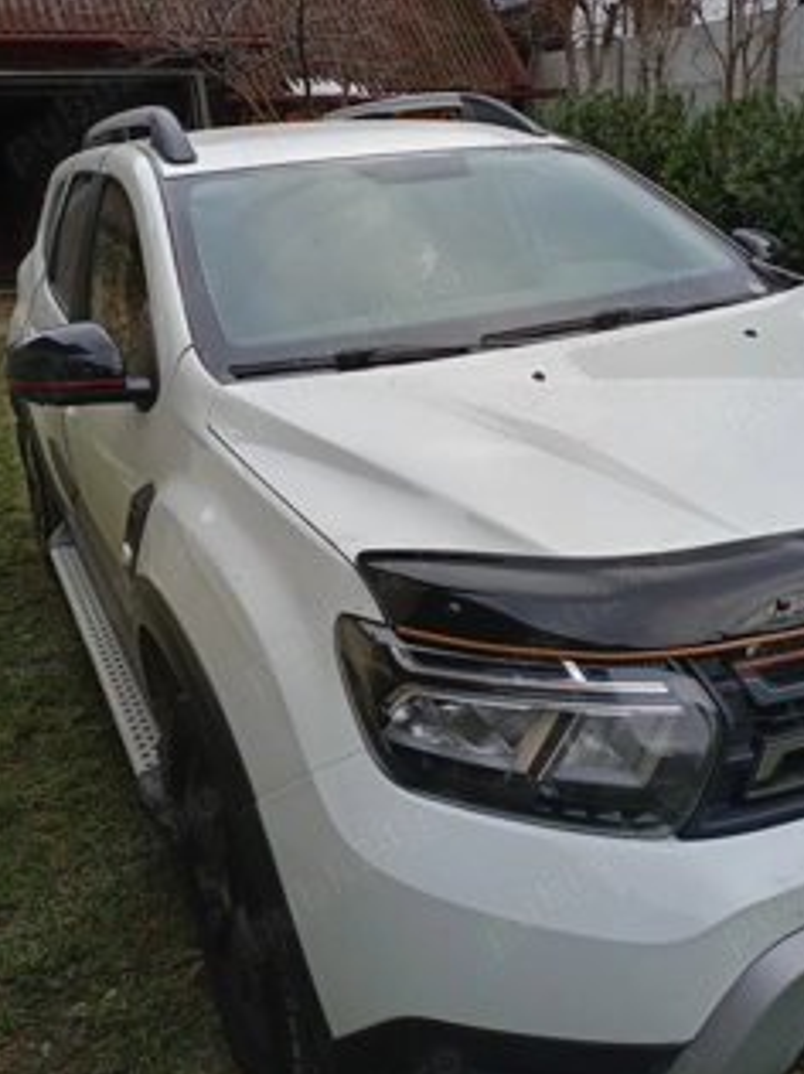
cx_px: 470
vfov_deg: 54.7
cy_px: 402
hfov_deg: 42.8
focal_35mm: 33
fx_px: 1023
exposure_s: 1/146
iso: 100
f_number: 1.8
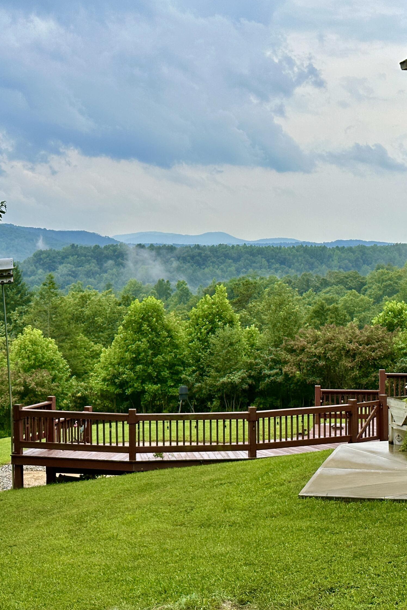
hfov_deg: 20.3
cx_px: 190
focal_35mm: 67
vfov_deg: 30.1
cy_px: 305
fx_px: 1136
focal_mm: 6.86
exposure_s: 1/3367
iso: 64
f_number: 1.78
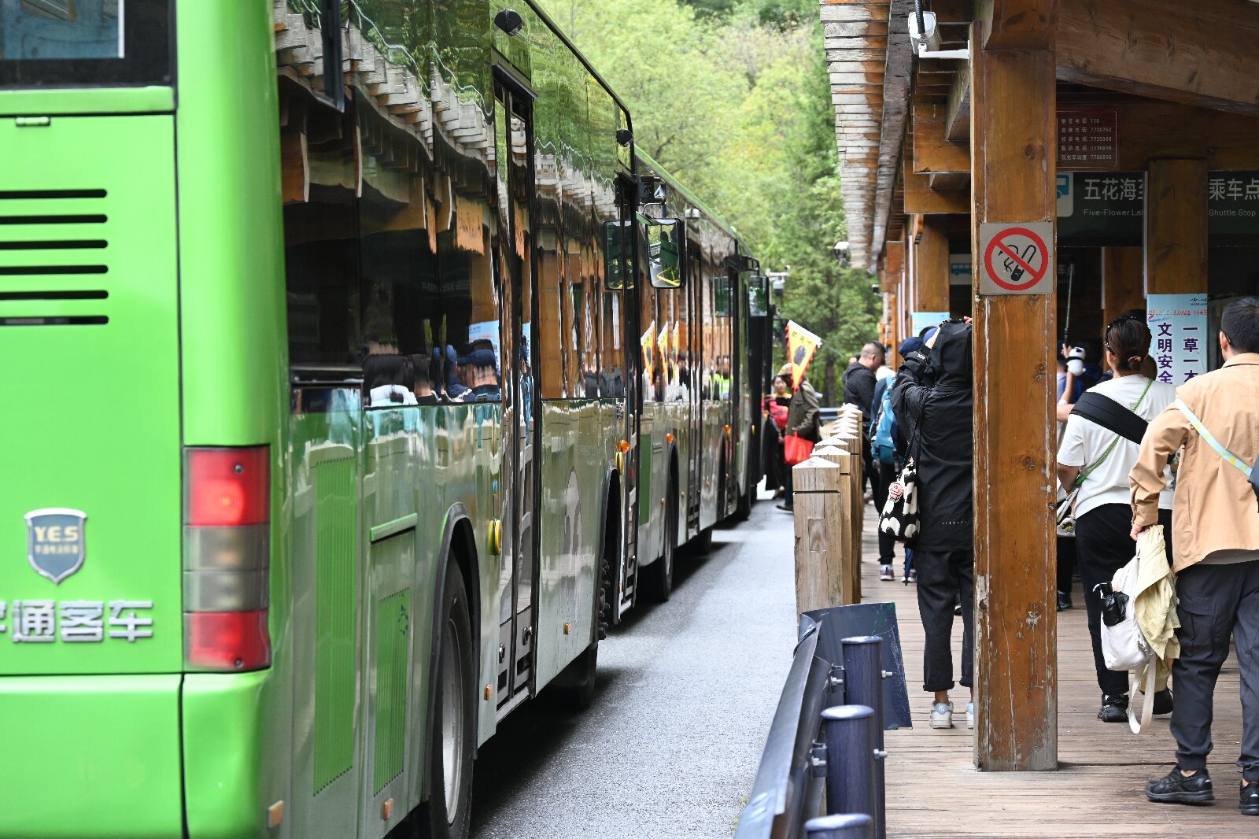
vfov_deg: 14.2
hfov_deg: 21.2
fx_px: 3356
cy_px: 420
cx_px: 630
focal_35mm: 96
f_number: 6.3
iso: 400
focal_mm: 96
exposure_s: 1/125
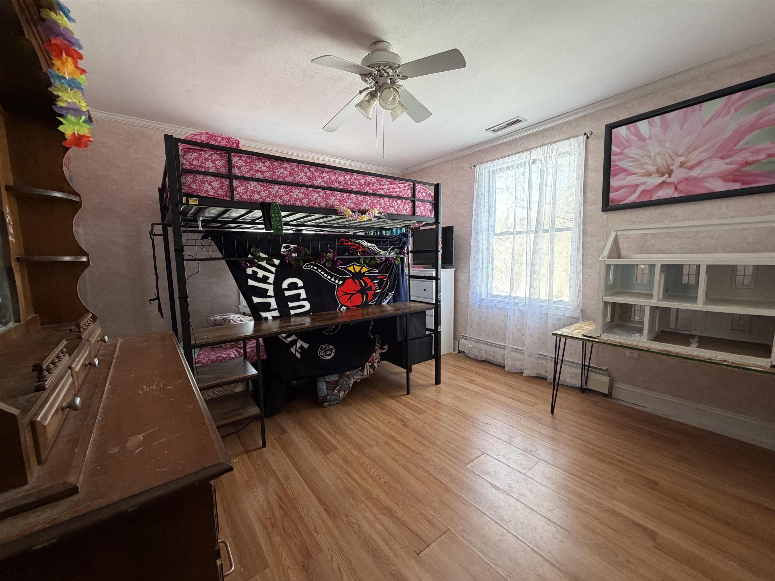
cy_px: 290
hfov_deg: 102.1
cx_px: 388
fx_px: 313
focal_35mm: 14
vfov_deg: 85.7
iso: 250
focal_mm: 2.22
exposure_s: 1/121
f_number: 2.2
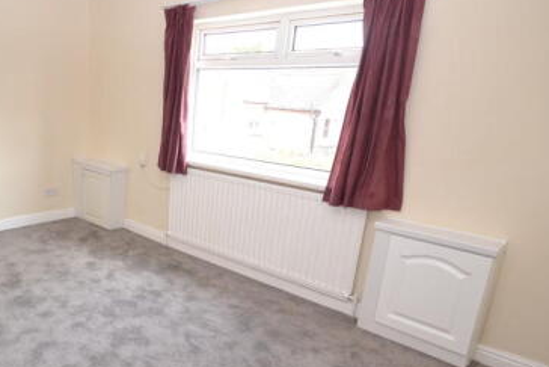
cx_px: 146
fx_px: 412
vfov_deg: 47.6
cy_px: 223
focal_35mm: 27
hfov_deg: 63.9
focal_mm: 10
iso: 400
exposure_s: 1/80
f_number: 4.5
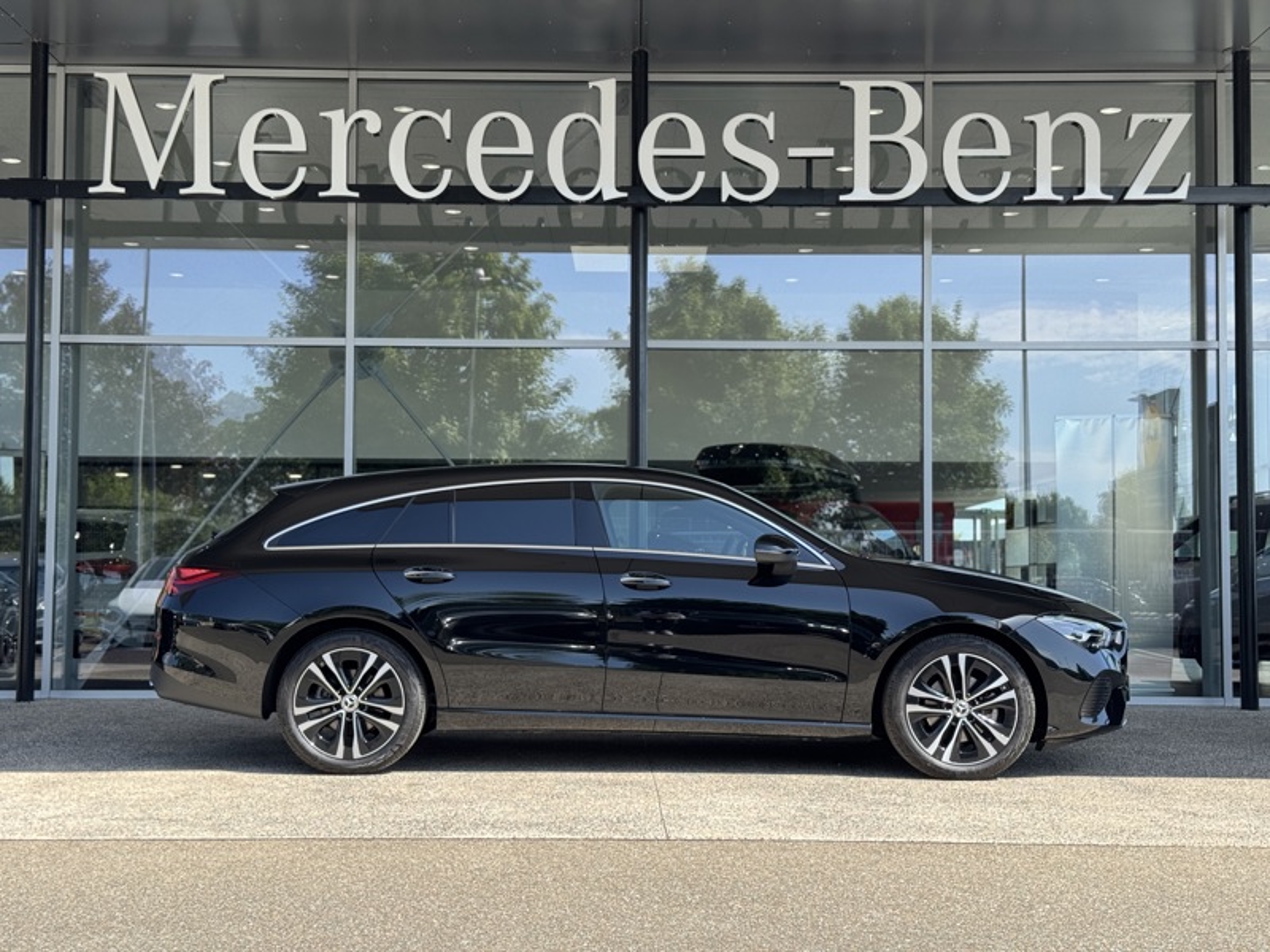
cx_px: 635
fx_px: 1761
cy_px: 476
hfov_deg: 39.7
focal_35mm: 48
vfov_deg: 30.3
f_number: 1.78
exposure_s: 1/1133
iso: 64
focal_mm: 6.76
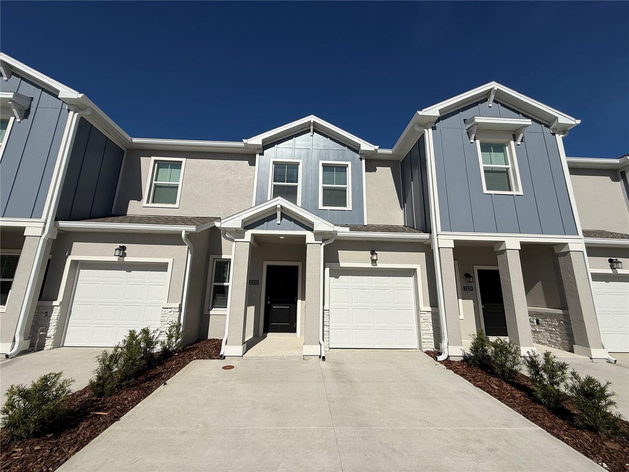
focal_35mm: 14
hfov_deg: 102.1
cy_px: 236
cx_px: 314
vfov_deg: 85.7
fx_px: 254
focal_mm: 2.22
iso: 40
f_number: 2.2
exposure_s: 1/6173
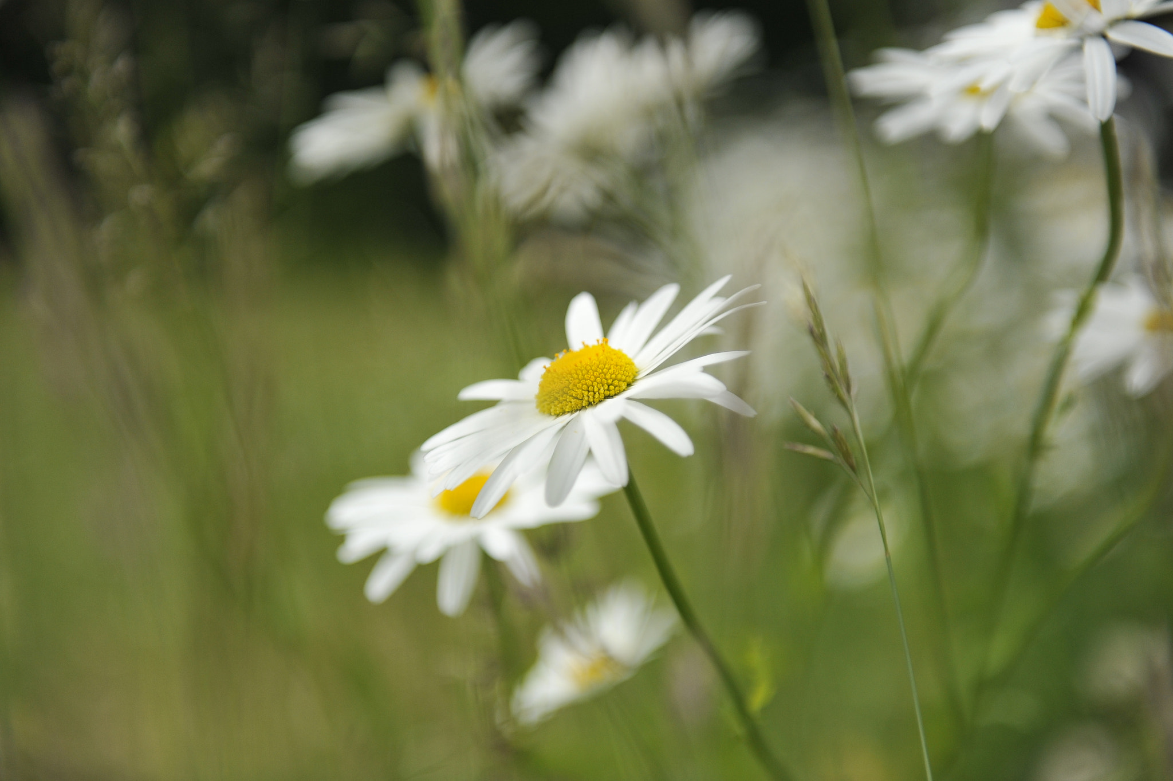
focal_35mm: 70
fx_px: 2279
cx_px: 586
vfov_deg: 19.4
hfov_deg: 28.9
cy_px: 390
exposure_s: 1/8000
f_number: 2.8
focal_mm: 70
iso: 800
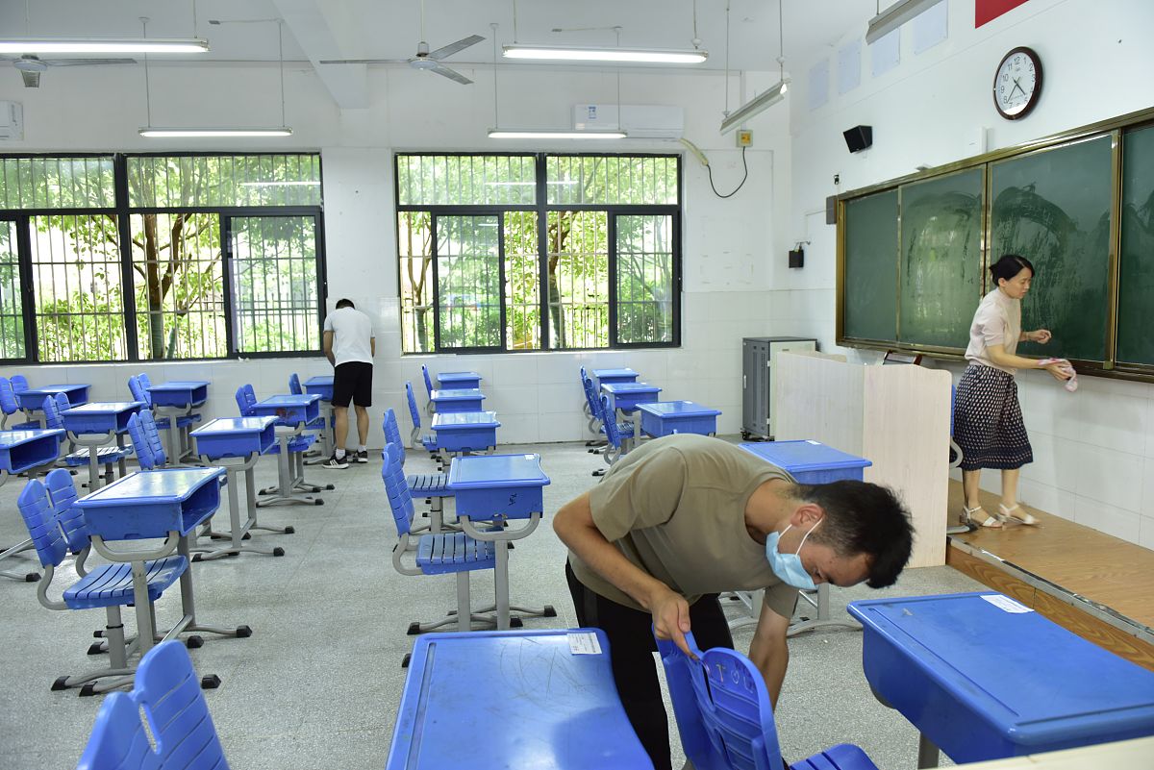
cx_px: 577
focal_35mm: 24
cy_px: 385
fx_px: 770
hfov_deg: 73.7
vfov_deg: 53.2
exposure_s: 1/80
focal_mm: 24
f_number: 4.5
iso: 1000
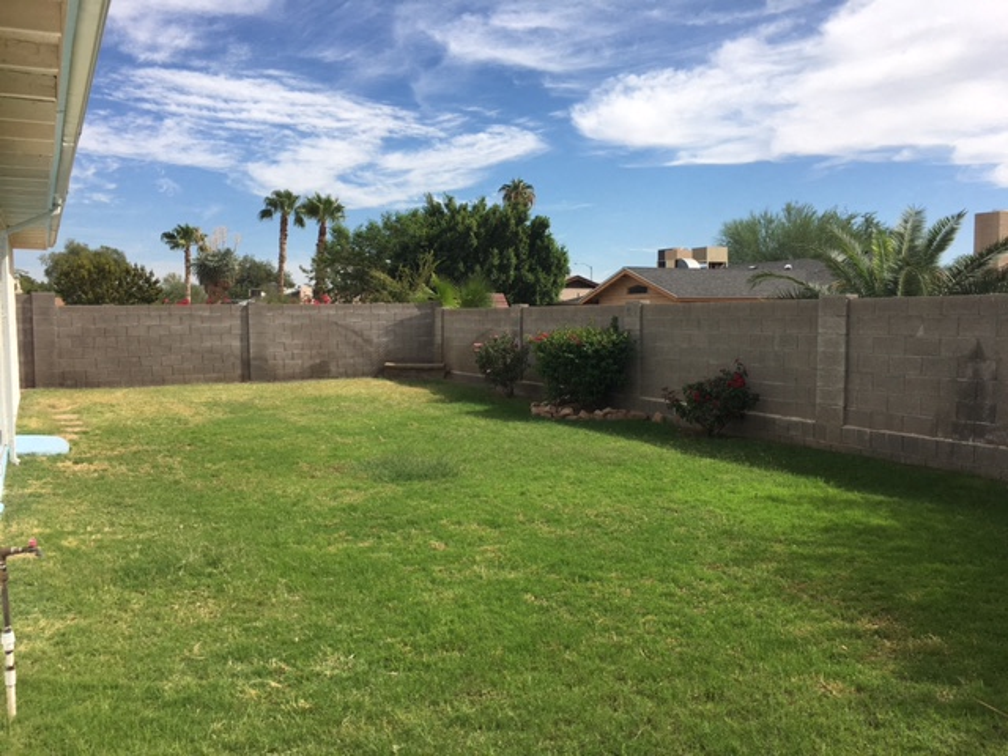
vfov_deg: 48.2
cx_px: 504
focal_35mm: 29
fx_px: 844
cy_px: 378
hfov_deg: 61.7
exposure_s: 1/2137
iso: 25
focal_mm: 4.15
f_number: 2.2
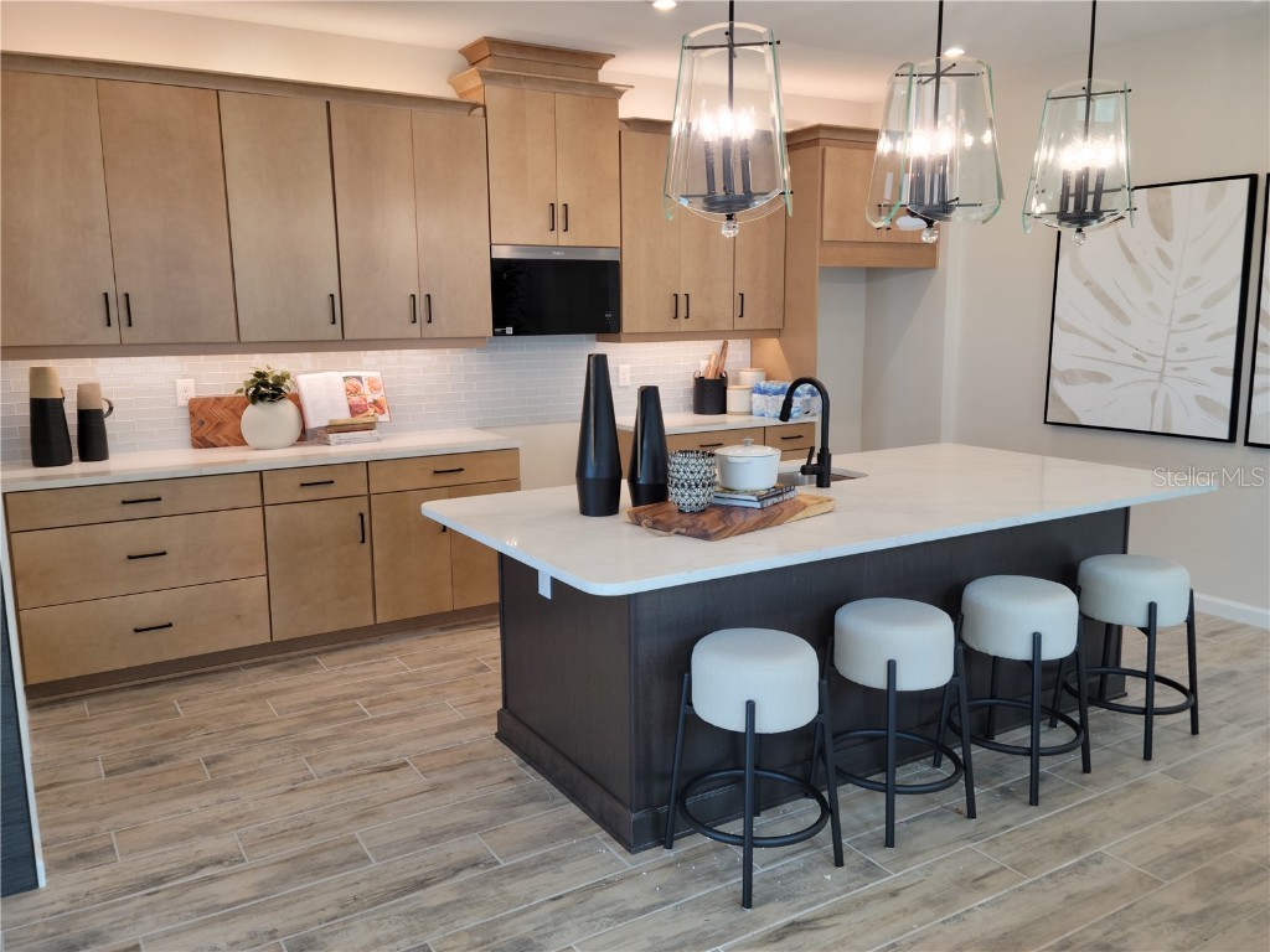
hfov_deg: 63.4
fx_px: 1027
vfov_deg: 49.7
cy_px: 476
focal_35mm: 28
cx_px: 635
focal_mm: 5.9
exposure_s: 1/60
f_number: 2
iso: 50
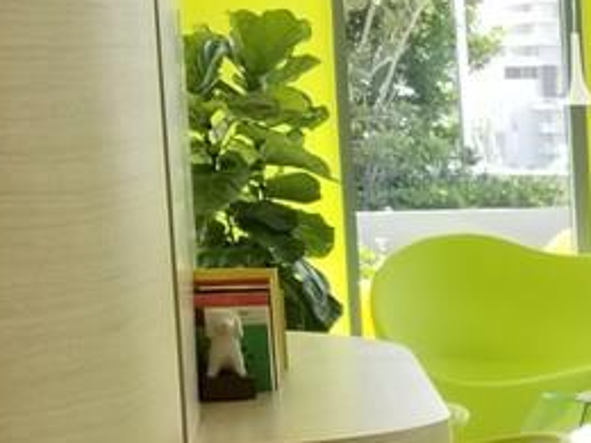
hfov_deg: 10.7
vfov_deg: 9.1
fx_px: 2732
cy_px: 591
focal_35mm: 160
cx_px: 1393
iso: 50
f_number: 1.7
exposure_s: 1/258
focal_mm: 4.25
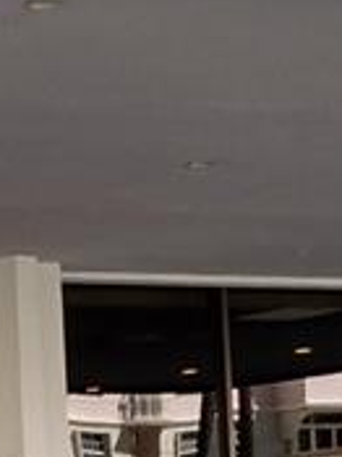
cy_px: 580
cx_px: -245
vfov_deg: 13.9
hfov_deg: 10.3
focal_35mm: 137
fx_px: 1807
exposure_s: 1/317
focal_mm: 3.54
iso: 100
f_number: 2
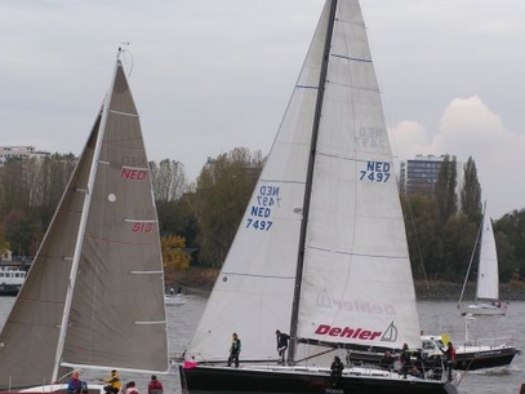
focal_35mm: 145
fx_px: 2198
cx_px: 263
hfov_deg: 13.6
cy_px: 240
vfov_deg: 10.2
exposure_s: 1/200
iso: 50
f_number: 4
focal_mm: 19.6
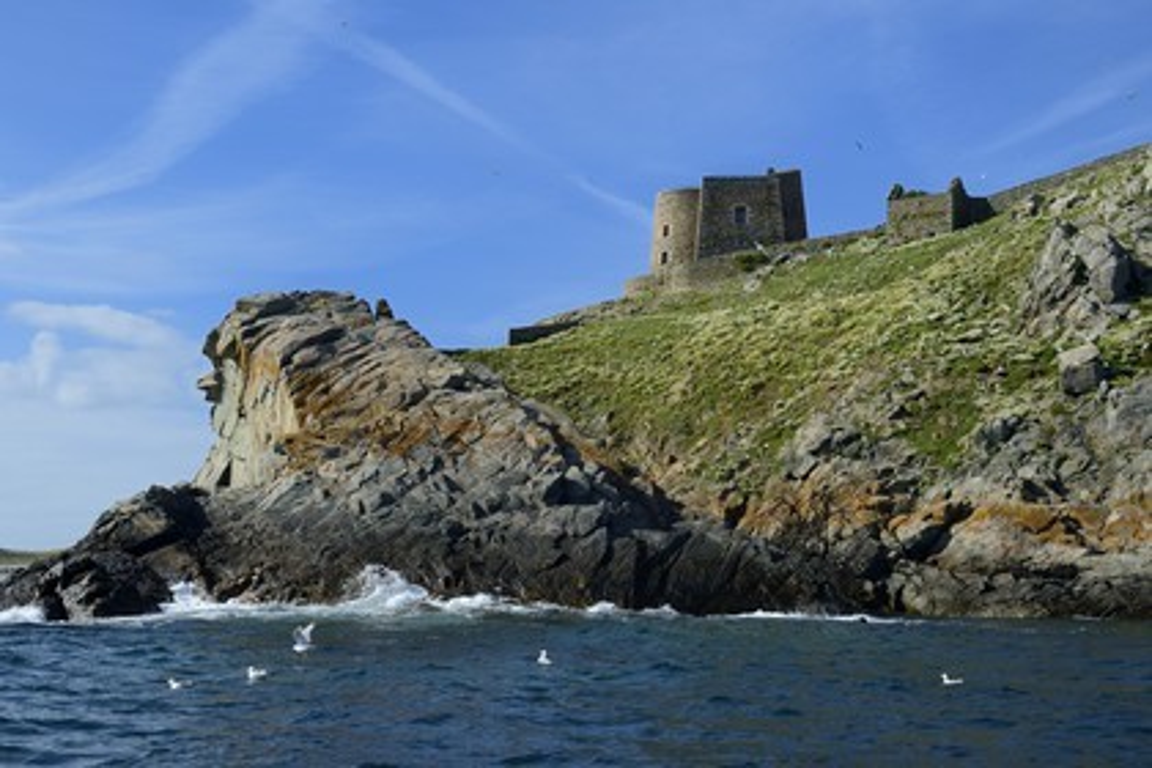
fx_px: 1408
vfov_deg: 30.5
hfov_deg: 44.5
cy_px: 384
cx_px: 576
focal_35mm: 44
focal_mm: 44
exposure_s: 1/1000
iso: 400
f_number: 9
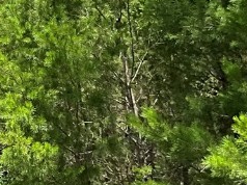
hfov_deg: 14.4
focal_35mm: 125
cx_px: -160
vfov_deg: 11.8
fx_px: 891
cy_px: 80
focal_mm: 3
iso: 25
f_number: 1.8
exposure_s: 1/1311
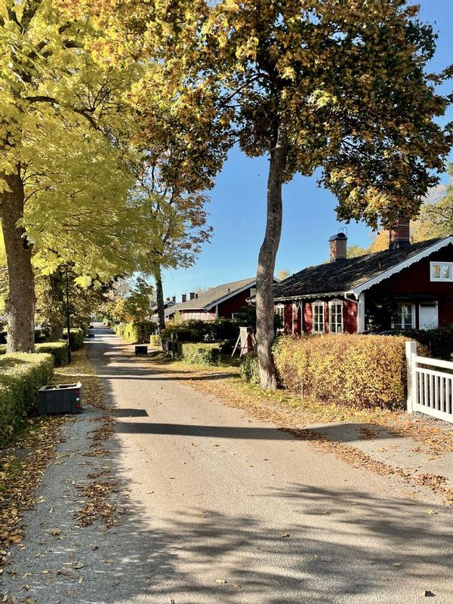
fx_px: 454
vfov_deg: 67.3
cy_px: 302
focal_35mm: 26
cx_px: 226
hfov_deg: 53.1
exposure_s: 1/1182
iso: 32
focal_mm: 4.2
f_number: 1.6
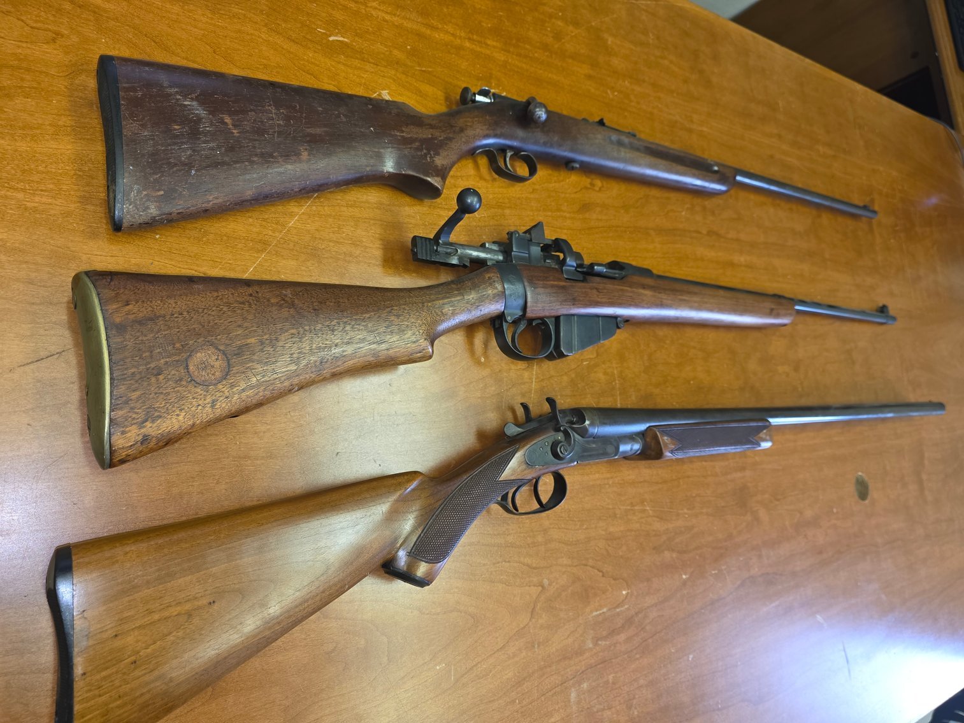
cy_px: 362
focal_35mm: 23
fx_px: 641
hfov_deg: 73.9
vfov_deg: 58.9
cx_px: 482
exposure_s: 1/22.6
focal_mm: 6.3
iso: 320
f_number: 1.7
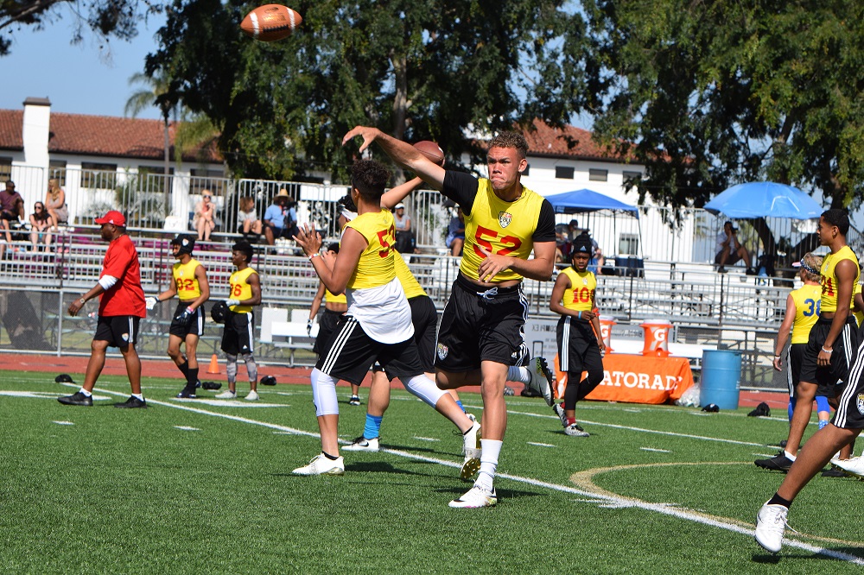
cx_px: 432
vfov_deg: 10.6
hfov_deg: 15.9
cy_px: 288
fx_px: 3095
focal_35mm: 129
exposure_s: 1/1600
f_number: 7.1
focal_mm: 86
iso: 400
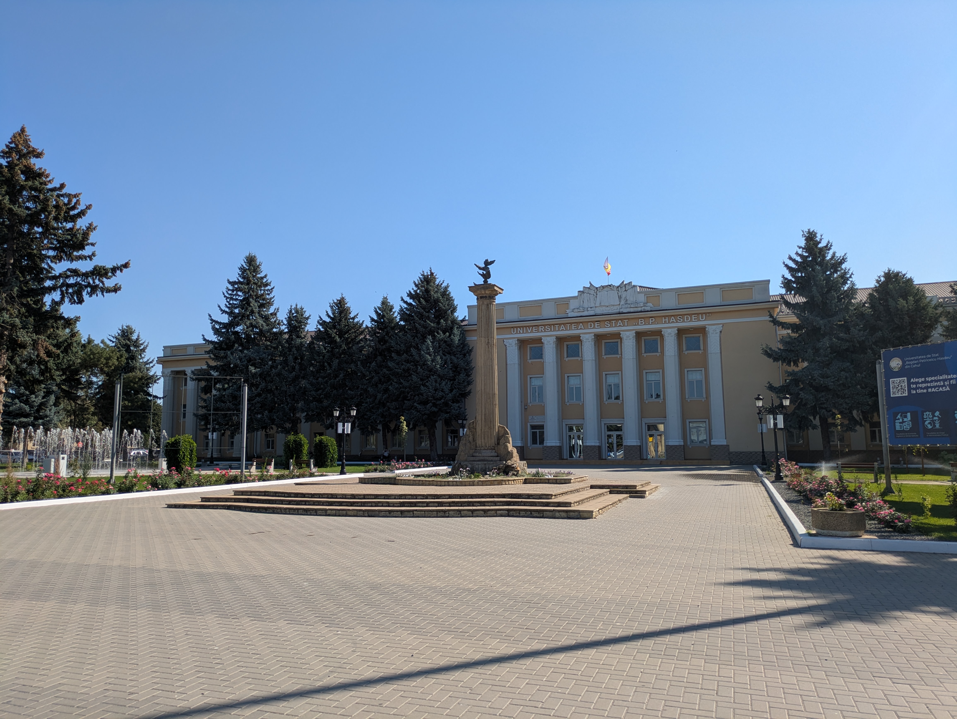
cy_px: 360
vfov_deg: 54.9
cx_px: 478
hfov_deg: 69.4
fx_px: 691
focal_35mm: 25
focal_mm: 5.43
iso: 53
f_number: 1.89
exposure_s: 1/2370
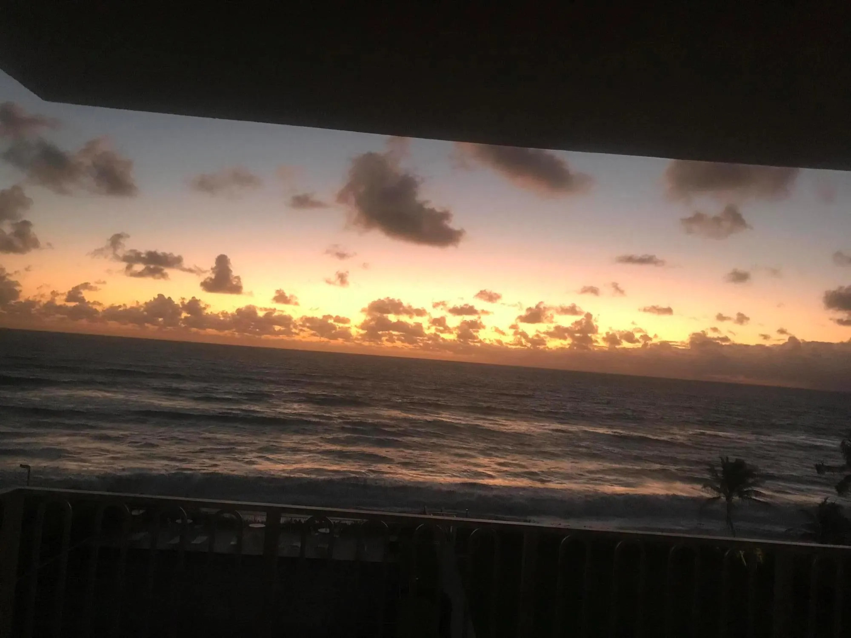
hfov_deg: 63.4
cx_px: 426
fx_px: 688
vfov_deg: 49.7
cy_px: 319
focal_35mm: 28
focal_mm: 3.99
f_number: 1.8
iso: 100
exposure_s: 1/15
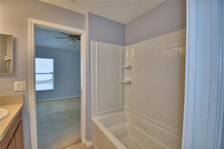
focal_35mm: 15
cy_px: 74
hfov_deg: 100.4
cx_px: 112
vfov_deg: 77.3
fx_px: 93
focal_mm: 10
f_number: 4.5
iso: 180
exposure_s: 1/60
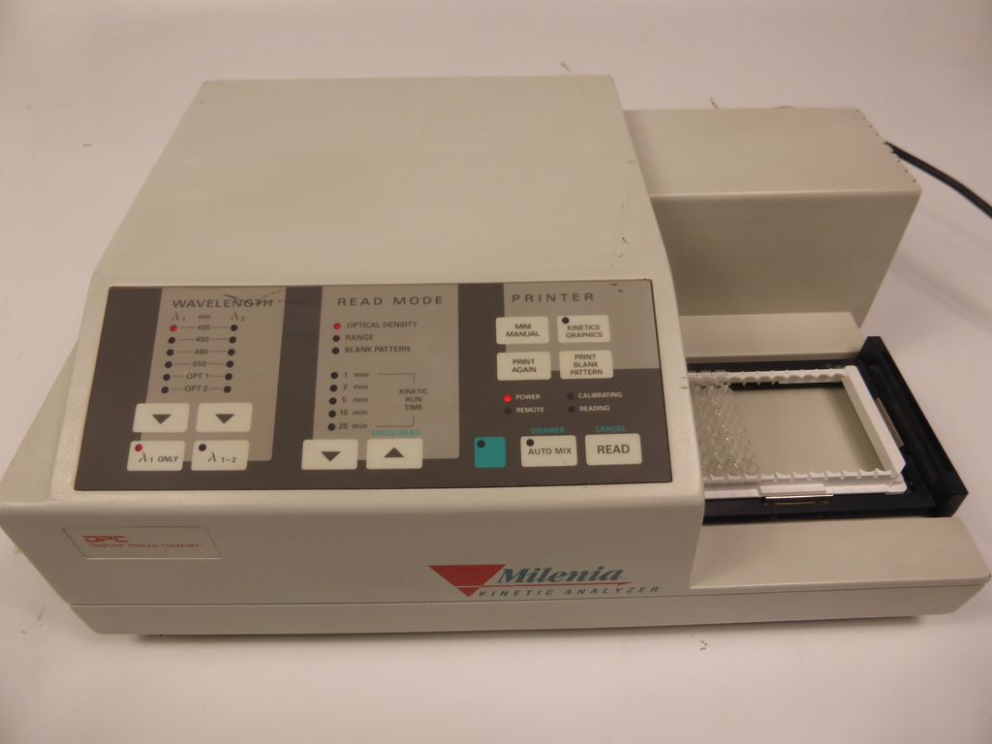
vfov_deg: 54.9
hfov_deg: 69.4
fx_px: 716
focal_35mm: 25
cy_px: 372
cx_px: 496
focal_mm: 4.3
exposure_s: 1/60
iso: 125
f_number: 3.3
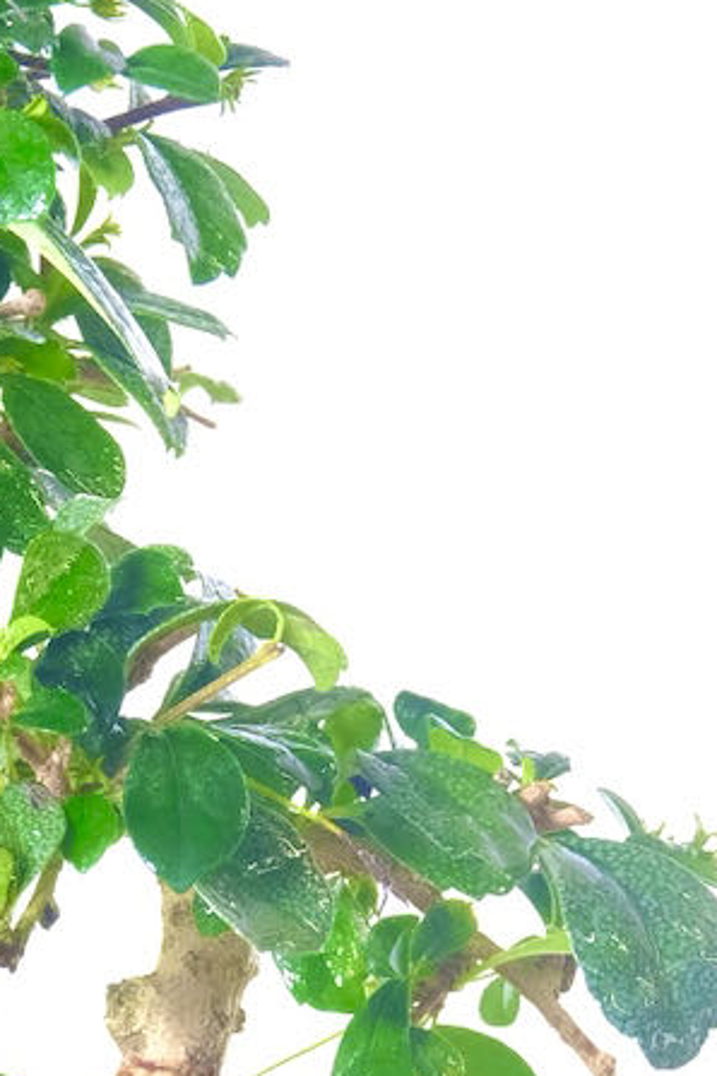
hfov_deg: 3.2
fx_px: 12845
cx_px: -217
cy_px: 1066
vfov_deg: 4.8
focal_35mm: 430
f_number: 11
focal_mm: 99.8
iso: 1600
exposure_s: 1/13
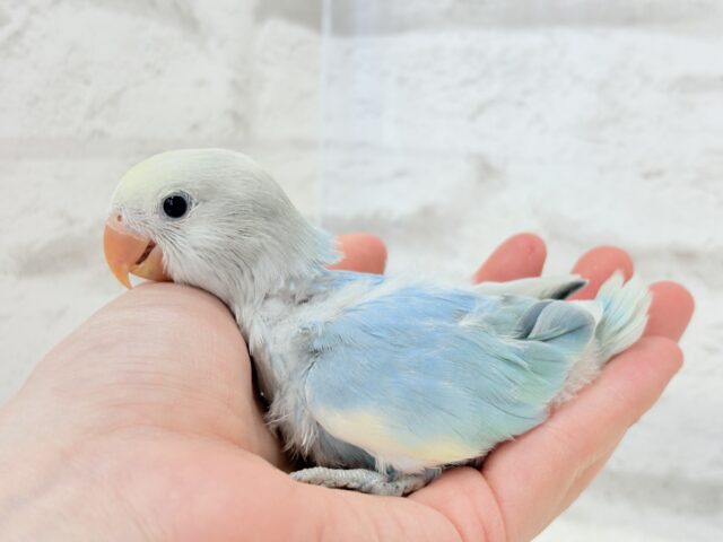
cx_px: 362
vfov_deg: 28.0
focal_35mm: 52
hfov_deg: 36.8
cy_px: 271
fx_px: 1086
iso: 50
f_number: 1.6
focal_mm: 5.96
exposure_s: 1/50
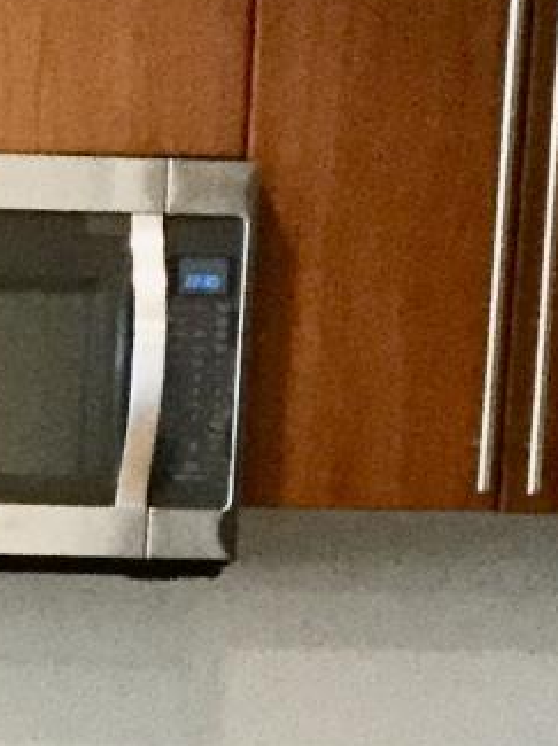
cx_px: -404
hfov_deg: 7.6
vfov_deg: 10.1
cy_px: 1086
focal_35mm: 191
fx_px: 4113
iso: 160
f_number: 2.4
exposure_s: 1/30
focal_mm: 3.3
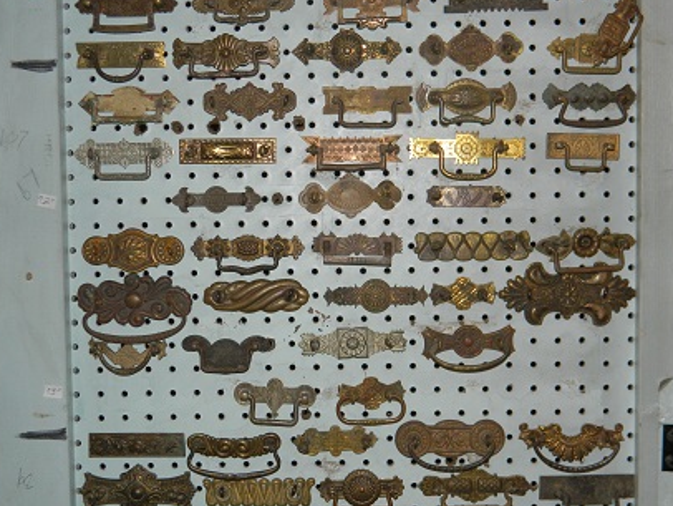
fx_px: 973
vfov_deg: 29.1
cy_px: 260
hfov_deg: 38.2
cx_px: 333
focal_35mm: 50
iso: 200
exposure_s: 1/30
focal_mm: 8.4
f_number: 3.6
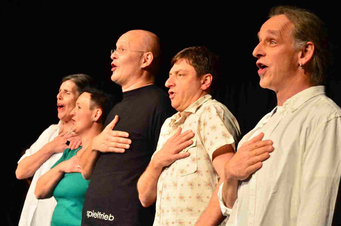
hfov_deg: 19.7
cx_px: 163
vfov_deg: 13.1
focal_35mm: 104
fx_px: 983
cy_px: 109
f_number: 5.3
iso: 1250
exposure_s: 1/200
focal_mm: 62
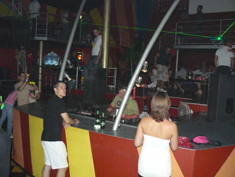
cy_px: 88
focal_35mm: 36
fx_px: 244
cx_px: 118
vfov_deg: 39.7
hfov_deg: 51.4
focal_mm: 6
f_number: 2.8
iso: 400
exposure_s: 1/30
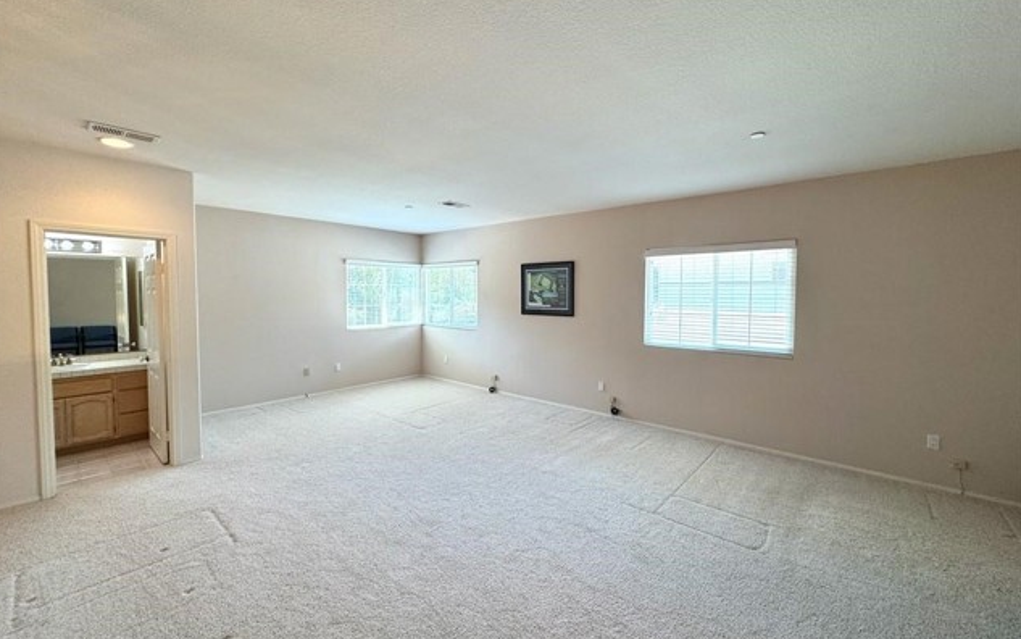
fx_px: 417
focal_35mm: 15
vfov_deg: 74.8
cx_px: 508
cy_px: 313
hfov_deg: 101.4
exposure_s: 1/120
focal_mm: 2.22
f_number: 2.2
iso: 100
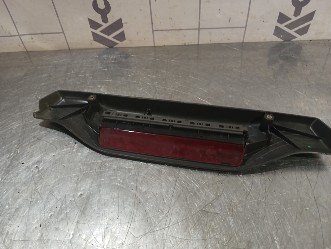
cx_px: 171
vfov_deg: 49.8
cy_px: 127
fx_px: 268
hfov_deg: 63.4
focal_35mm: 28
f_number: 1.8
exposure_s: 1/50
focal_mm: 4
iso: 125
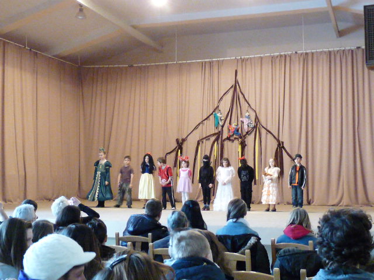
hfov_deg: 37.5
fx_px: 551
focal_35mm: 51
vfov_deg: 28.6
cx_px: 187
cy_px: 140
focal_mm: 5.1
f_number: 2.8
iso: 800
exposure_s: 1/10
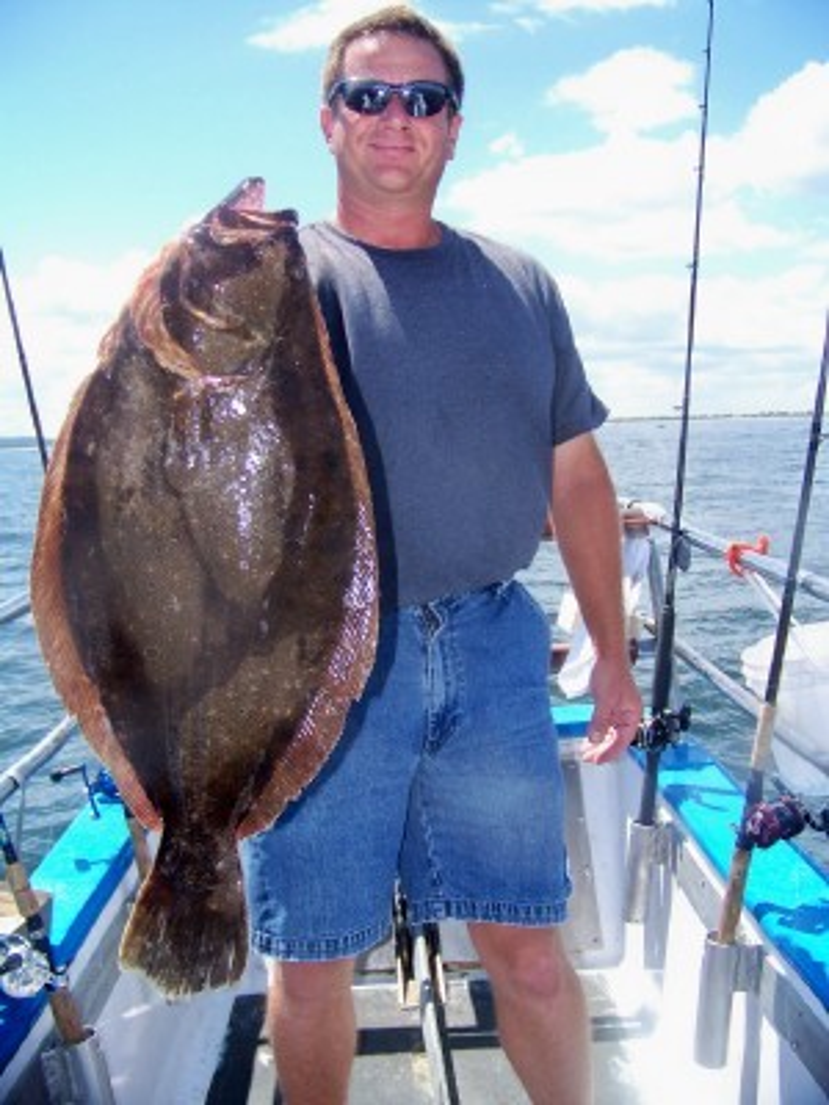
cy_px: 552
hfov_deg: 39.7
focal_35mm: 36
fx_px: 1150
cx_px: 414
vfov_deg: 51.4
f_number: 2.8
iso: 64
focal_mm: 5.85
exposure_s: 1/500
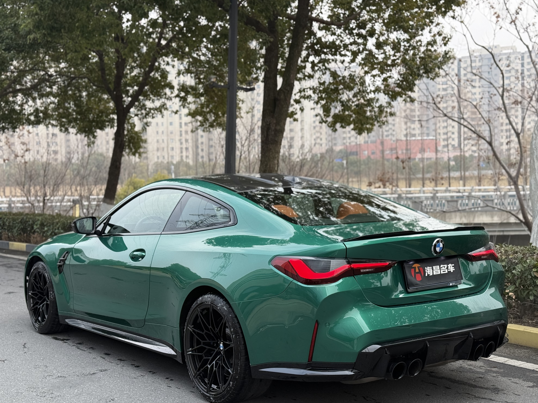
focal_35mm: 49
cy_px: 203
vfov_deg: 29.7
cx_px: 270
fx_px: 762
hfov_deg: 38.9
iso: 100
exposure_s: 1/1000
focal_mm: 6.76
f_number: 1.78
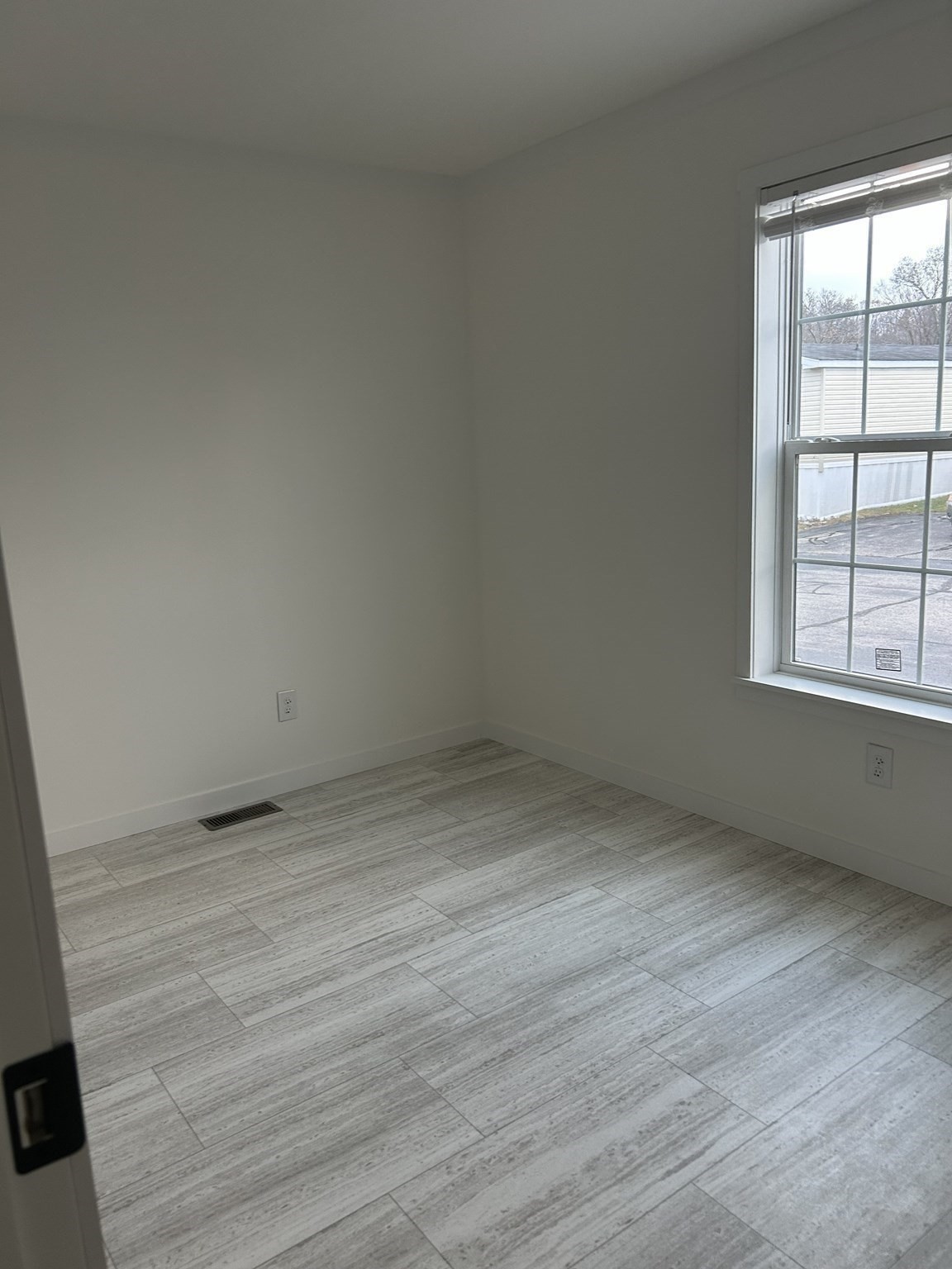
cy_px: 634
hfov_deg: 53.1
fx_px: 953
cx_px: 476
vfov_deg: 67.3
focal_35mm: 26
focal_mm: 5.7
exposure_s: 1/61
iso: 125
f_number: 1.5
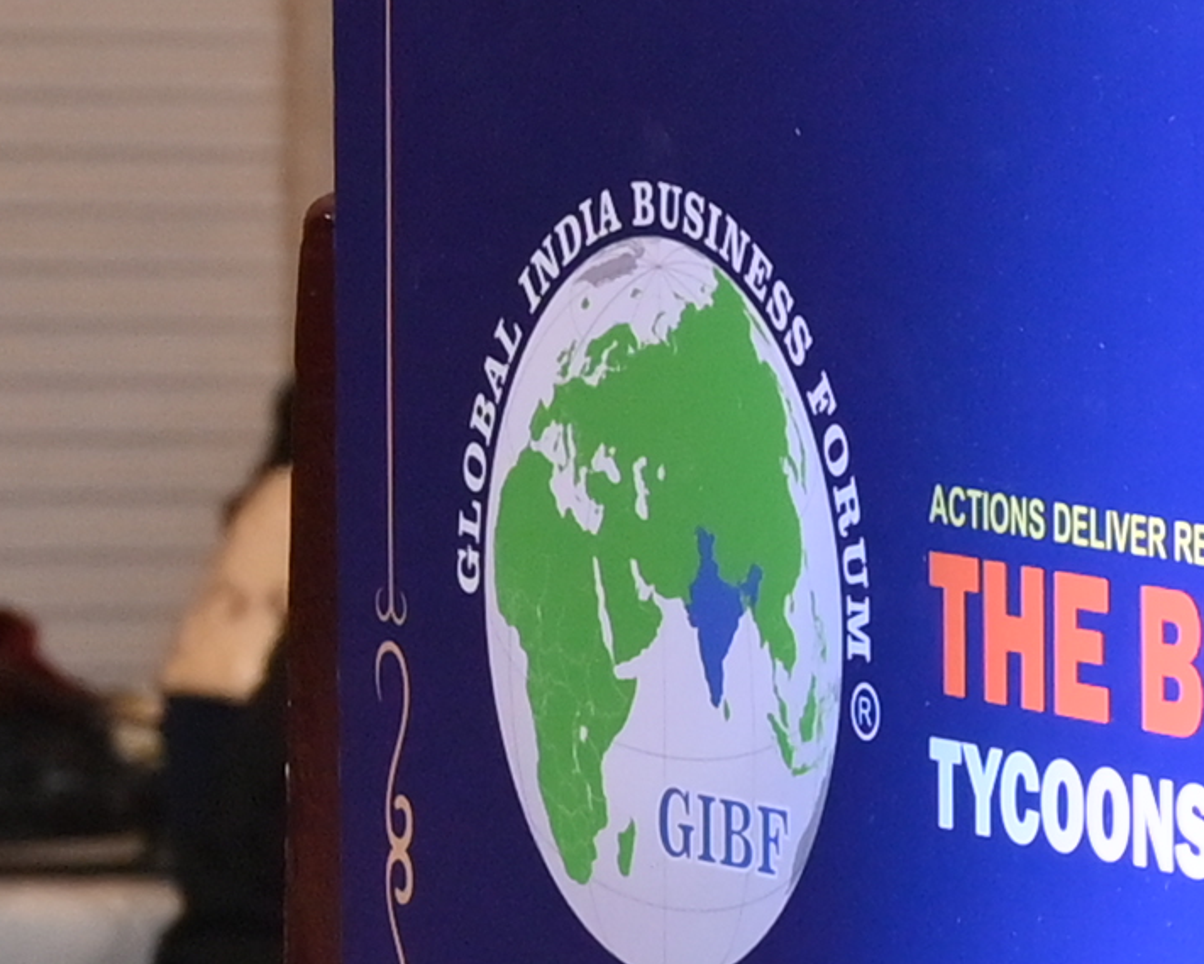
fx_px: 13364
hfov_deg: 5.0
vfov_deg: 4.1
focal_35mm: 375
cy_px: 852
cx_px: 2579
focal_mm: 47
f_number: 5
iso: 500
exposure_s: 1/80
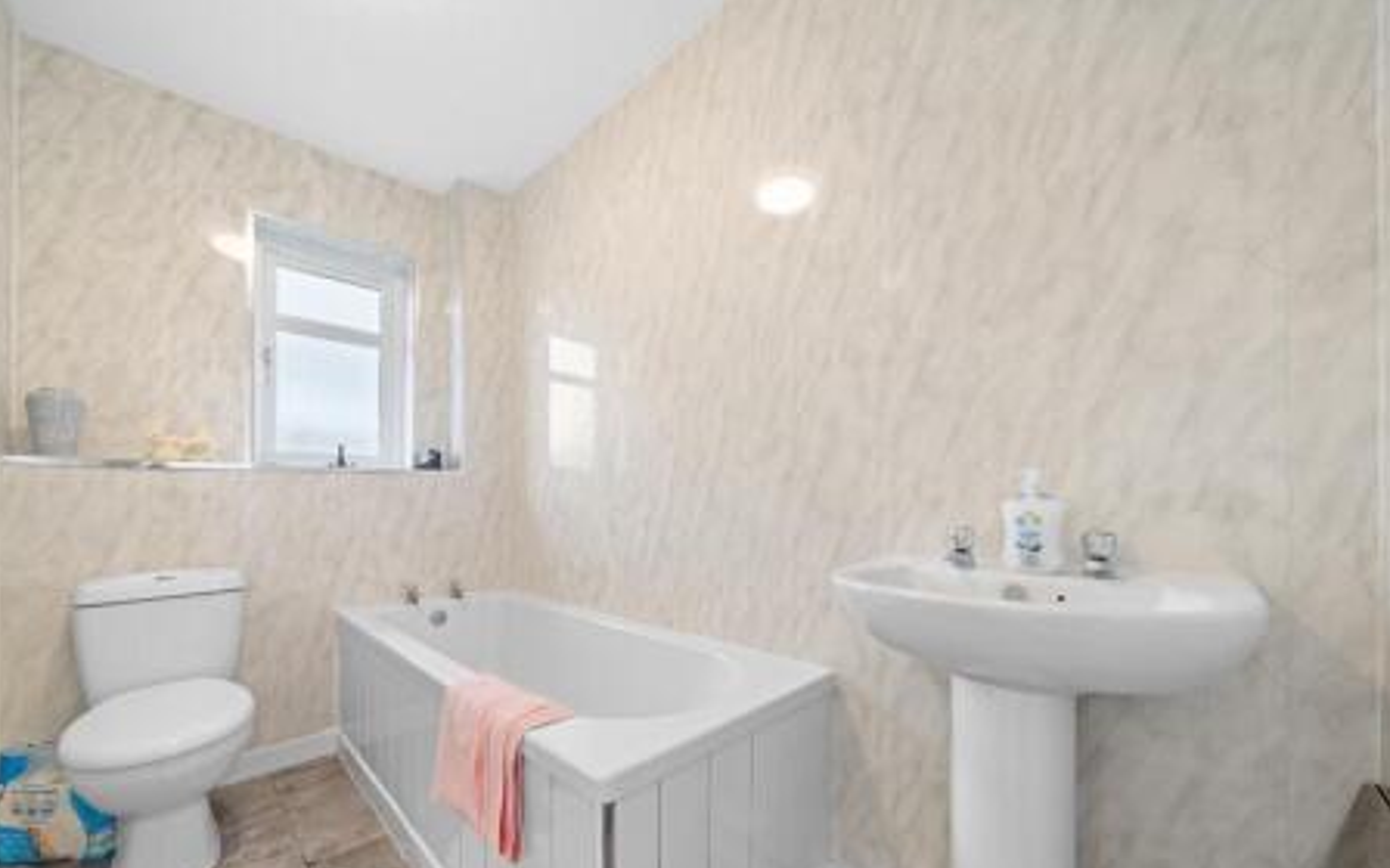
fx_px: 492
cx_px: 667
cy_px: 482
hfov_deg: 109.3
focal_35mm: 13
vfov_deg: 82.5
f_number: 14
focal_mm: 12
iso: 800
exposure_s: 1.6
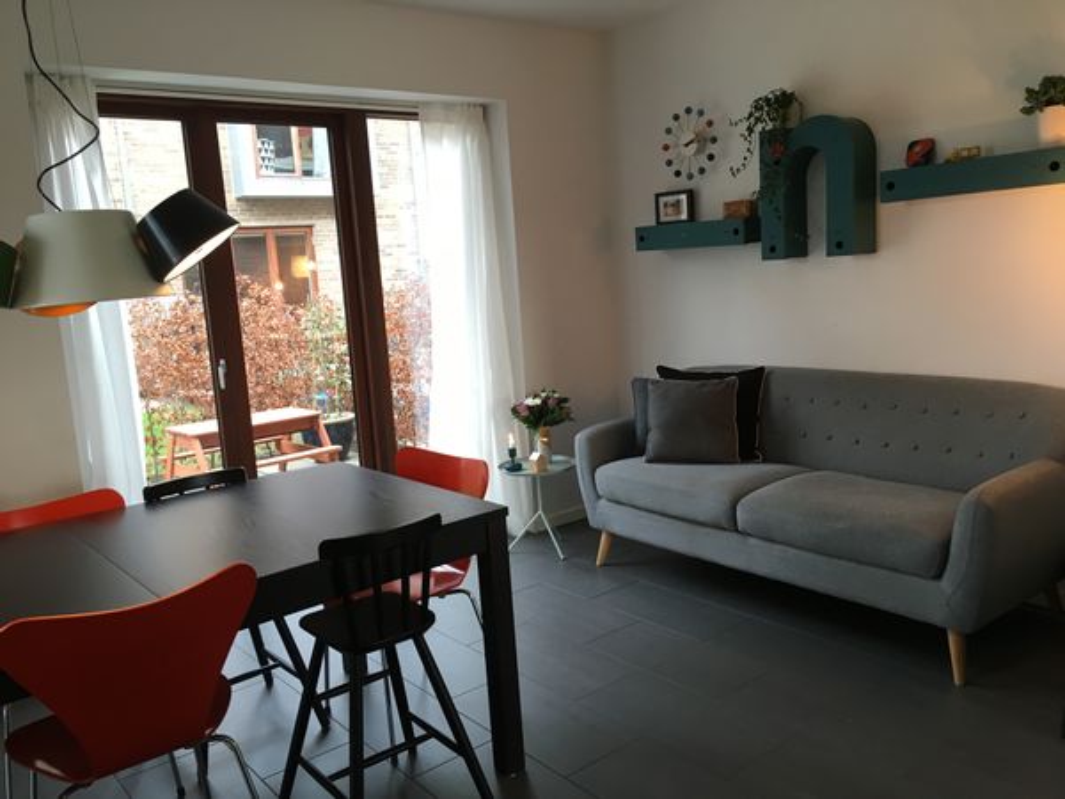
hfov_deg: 61.7
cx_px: 532
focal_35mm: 29
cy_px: 400
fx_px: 892
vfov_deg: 48.2
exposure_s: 1/33
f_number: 2.2
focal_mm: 4.15
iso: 80
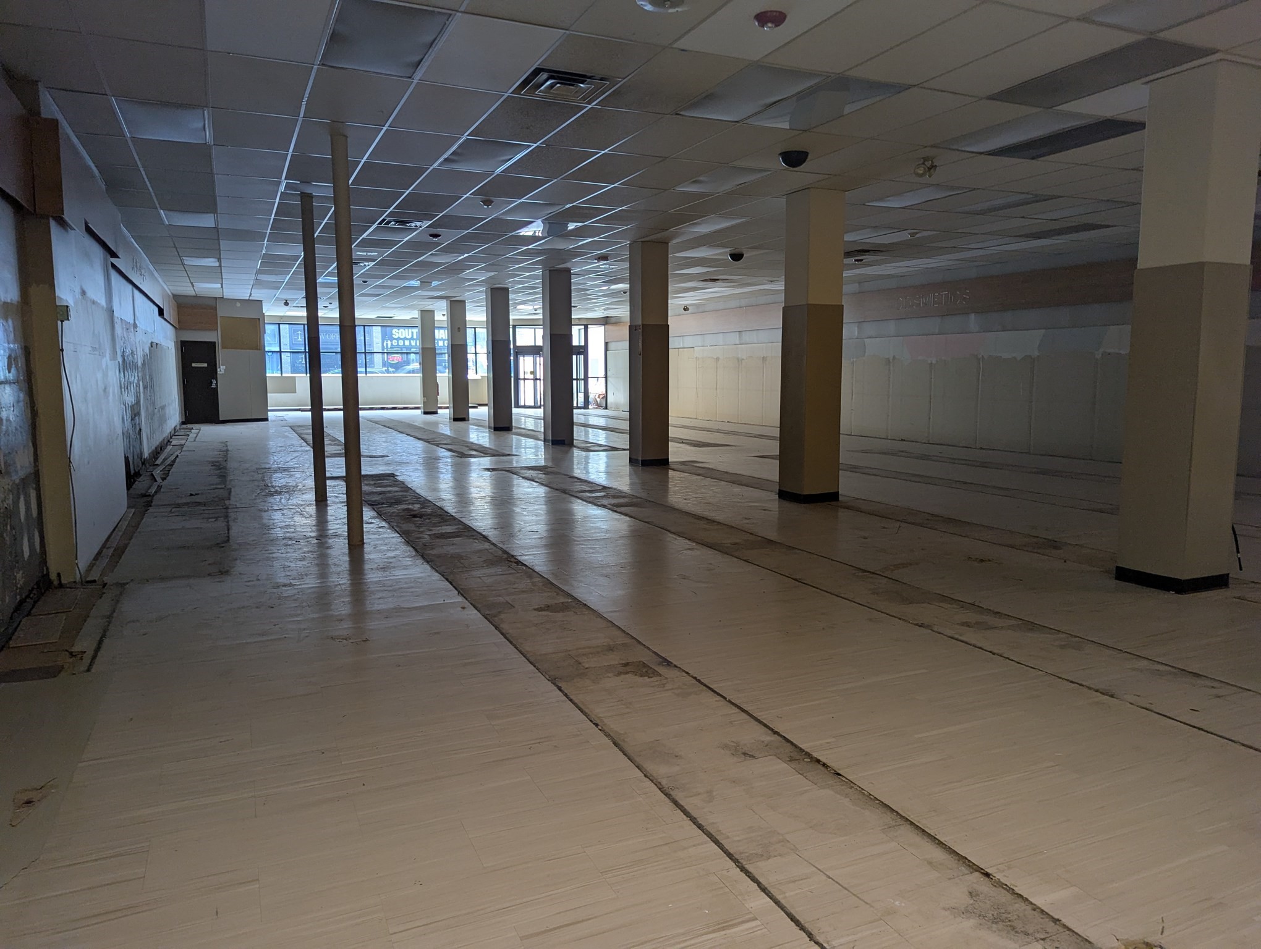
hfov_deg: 71.5
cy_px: 474
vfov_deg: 56.9
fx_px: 876
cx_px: 630
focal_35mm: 24
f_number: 1.85
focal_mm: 6.81
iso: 54
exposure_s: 1/31.3
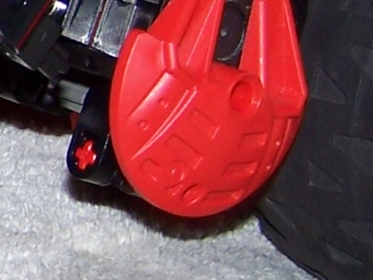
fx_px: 2381
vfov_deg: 6.7
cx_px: -357
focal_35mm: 221
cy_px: -79
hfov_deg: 8.5
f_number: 2.8
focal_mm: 6.3
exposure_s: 1/60
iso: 80
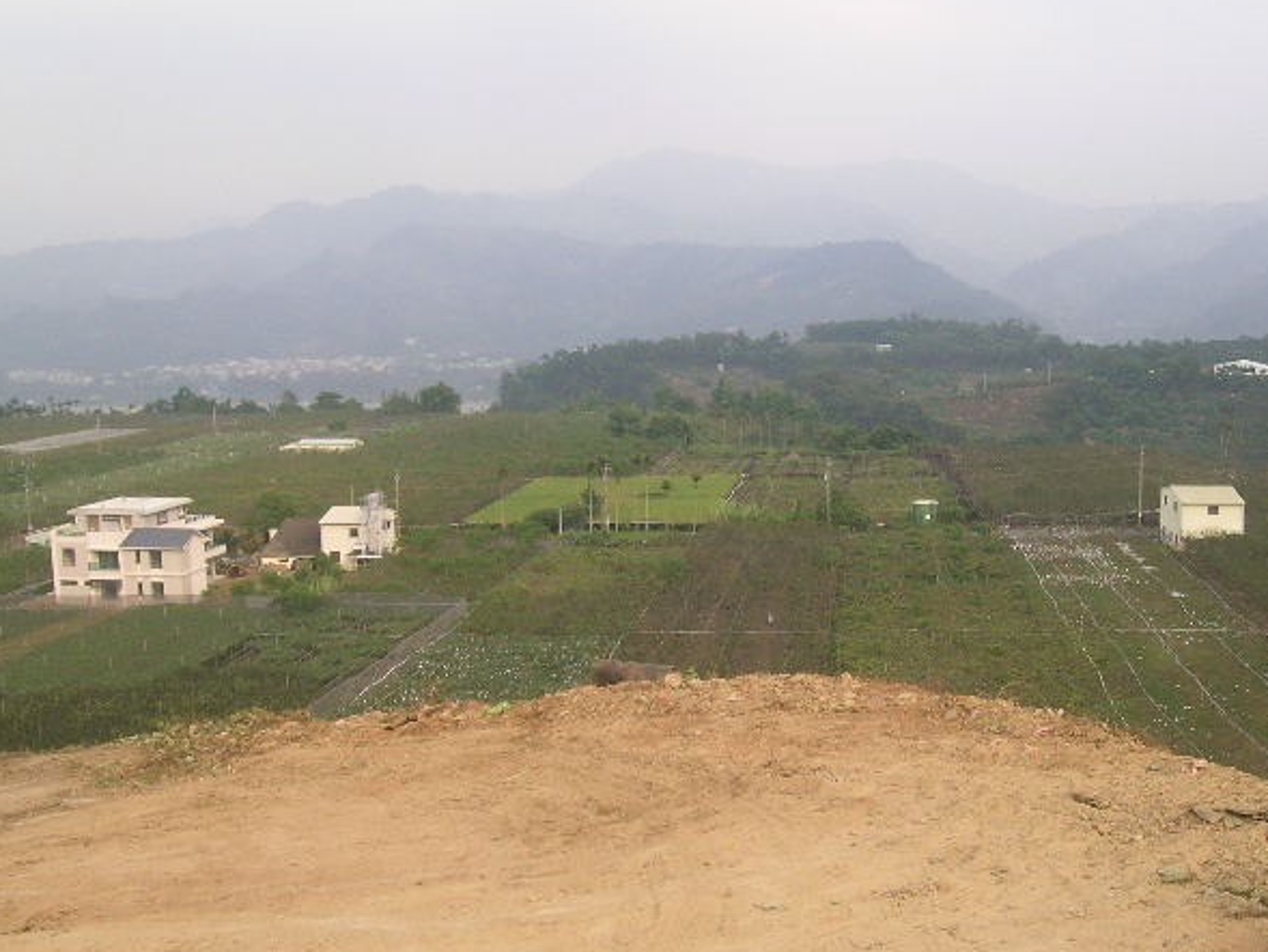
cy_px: 549
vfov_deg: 37.6
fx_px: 1392
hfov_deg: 48.7
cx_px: 749
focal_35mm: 38
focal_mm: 5.8
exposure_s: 1/190
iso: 100
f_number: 5.6
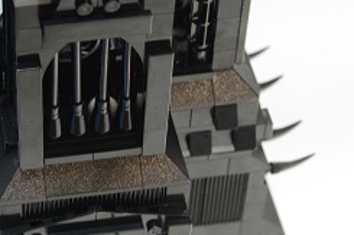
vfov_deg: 9.2
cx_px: -26
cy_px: -19
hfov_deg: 13.7
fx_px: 1444
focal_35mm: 147
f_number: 5.6
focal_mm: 45
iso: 1600
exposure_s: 1/15
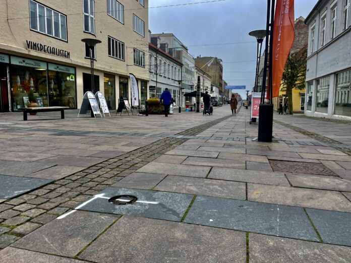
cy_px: 132
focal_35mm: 26
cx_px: 176
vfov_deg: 53.1
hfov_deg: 67.3
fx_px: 264
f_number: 1.6
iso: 50
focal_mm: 4.2
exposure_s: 1/924
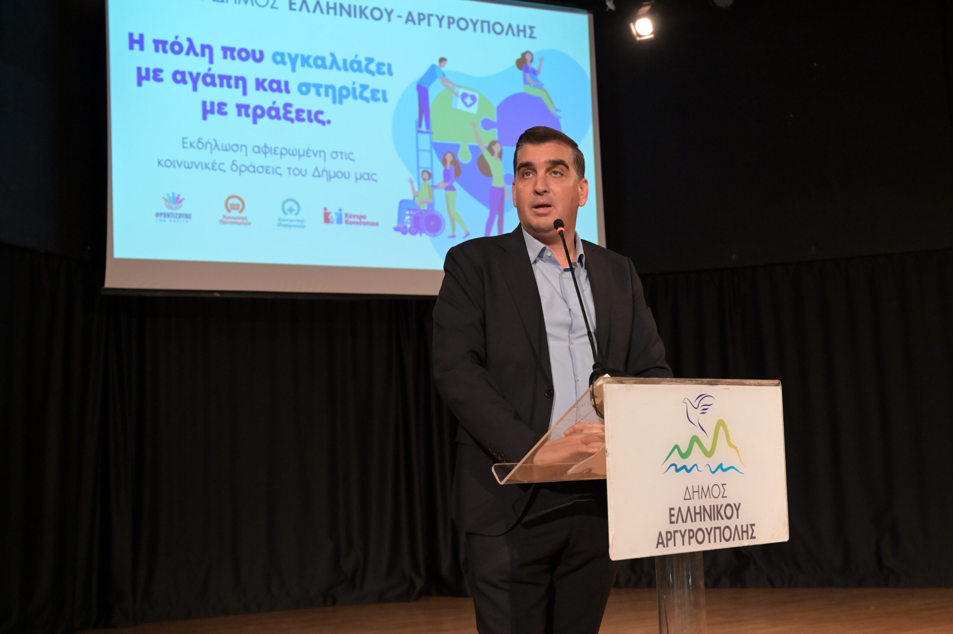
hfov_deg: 42.8
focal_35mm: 46
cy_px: 317
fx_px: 1217
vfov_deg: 29.2
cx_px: 476
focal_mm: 46
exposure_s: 1/125
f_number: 5.6
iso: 2500
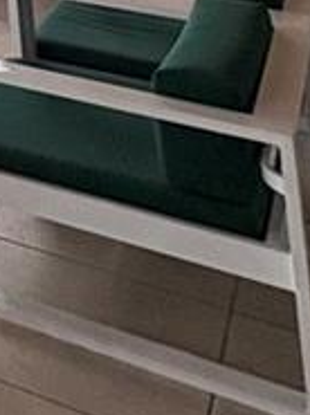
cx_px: -548
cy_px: -487
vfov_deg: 15.5
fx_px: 1090
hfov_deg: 11.5
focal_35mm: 91
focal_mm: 2.22
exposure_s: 1/334
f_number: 2.2
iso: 40
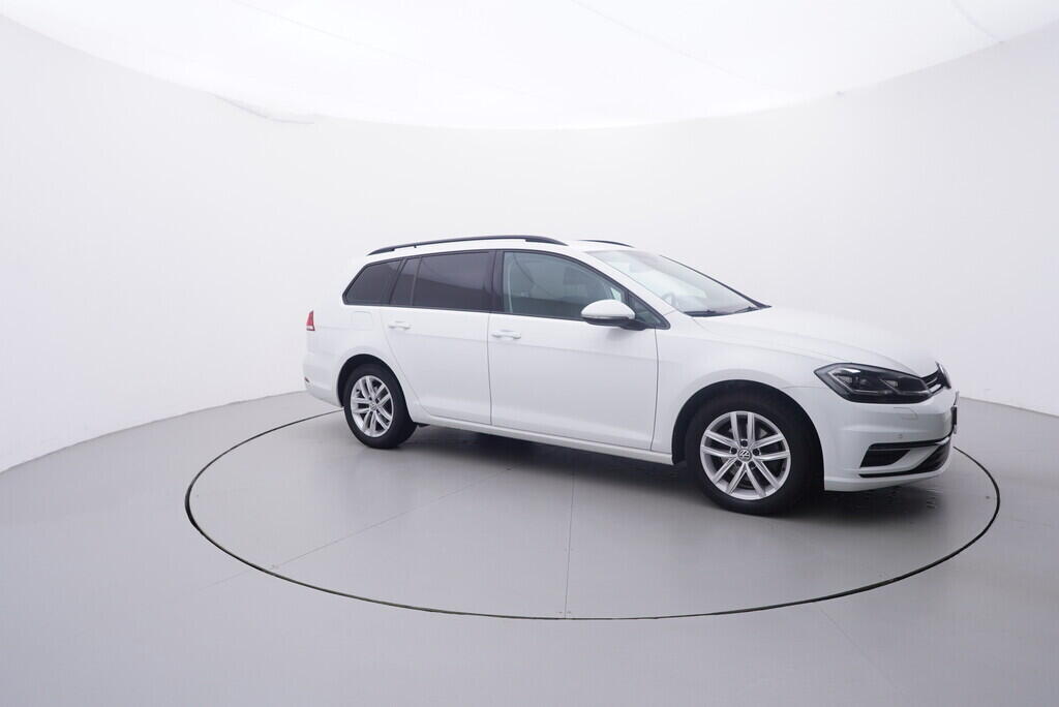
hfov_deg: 77.3
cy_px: 354
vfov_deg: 56.2
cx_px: 530
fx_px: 662
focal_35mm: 22
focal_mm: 15
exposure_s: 1/80
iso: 200
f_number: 5
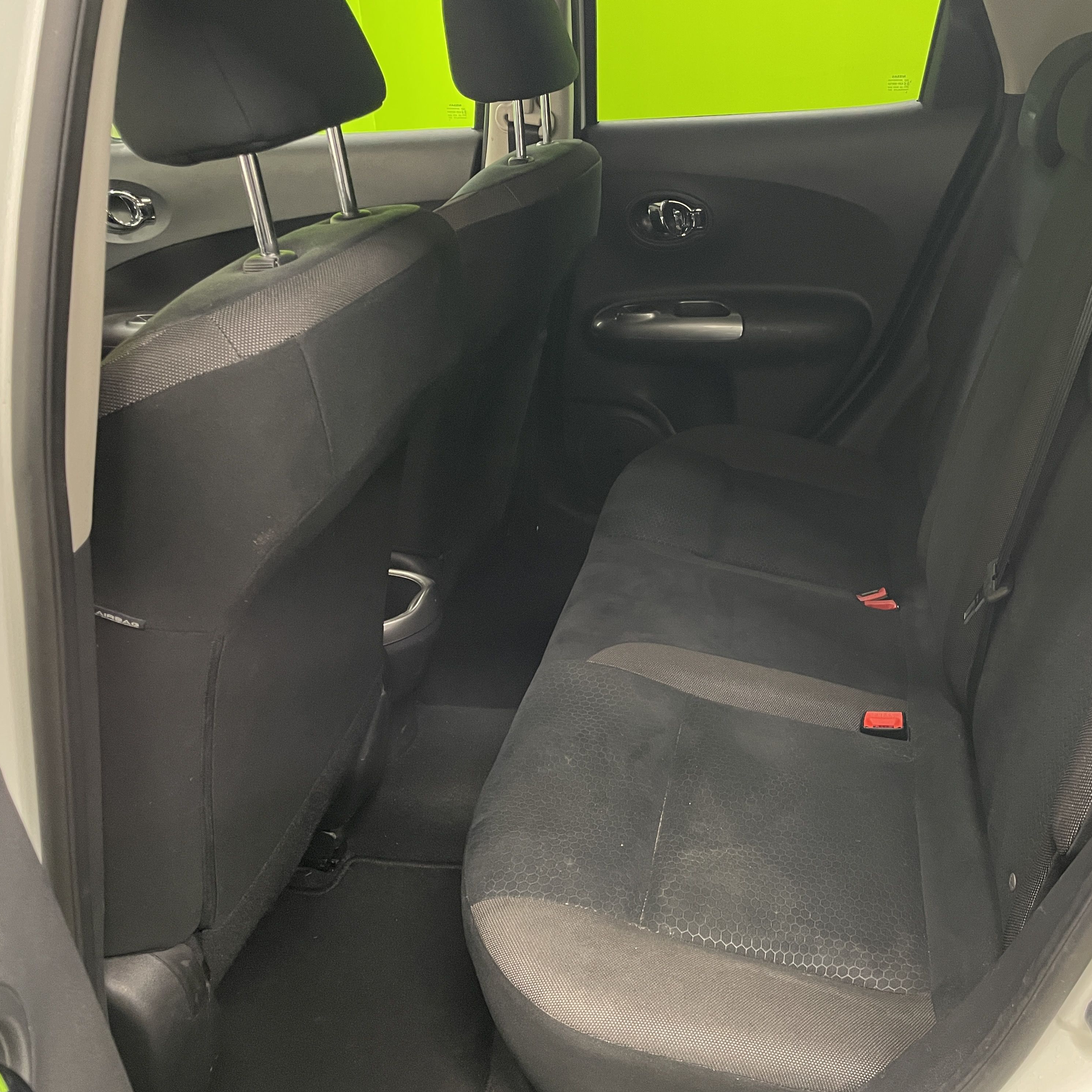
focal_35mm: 31
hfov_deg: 51.9
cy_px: 540
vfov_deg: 52.5
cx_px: 690
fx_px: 1106
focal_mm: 4.2
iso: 320
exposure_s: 1/50
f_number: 1.6
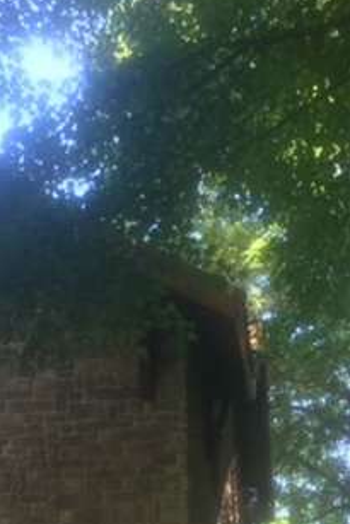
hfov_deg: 20.3
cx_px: 170
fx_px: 976
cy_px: 413
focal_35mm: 67
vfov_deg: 29.4
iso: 32
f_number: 2.2
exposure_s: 1/60
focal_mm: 4.15
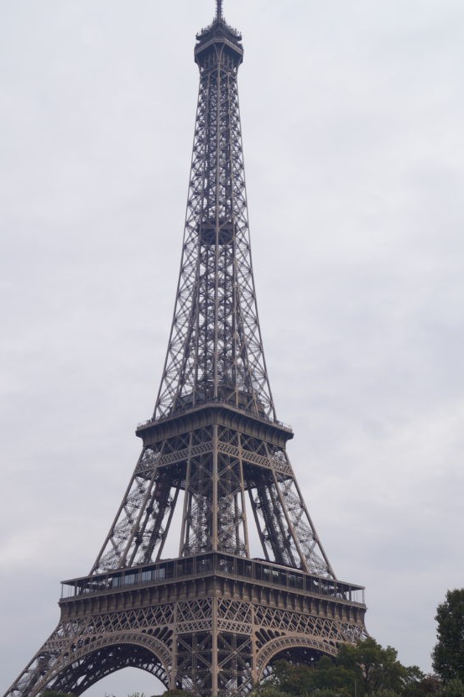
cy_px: 429
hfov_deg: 26.9
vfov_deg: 39.4
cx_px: 192
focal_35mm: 50
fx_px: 968
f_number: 10
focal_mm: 24
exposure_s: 1/160
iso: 100
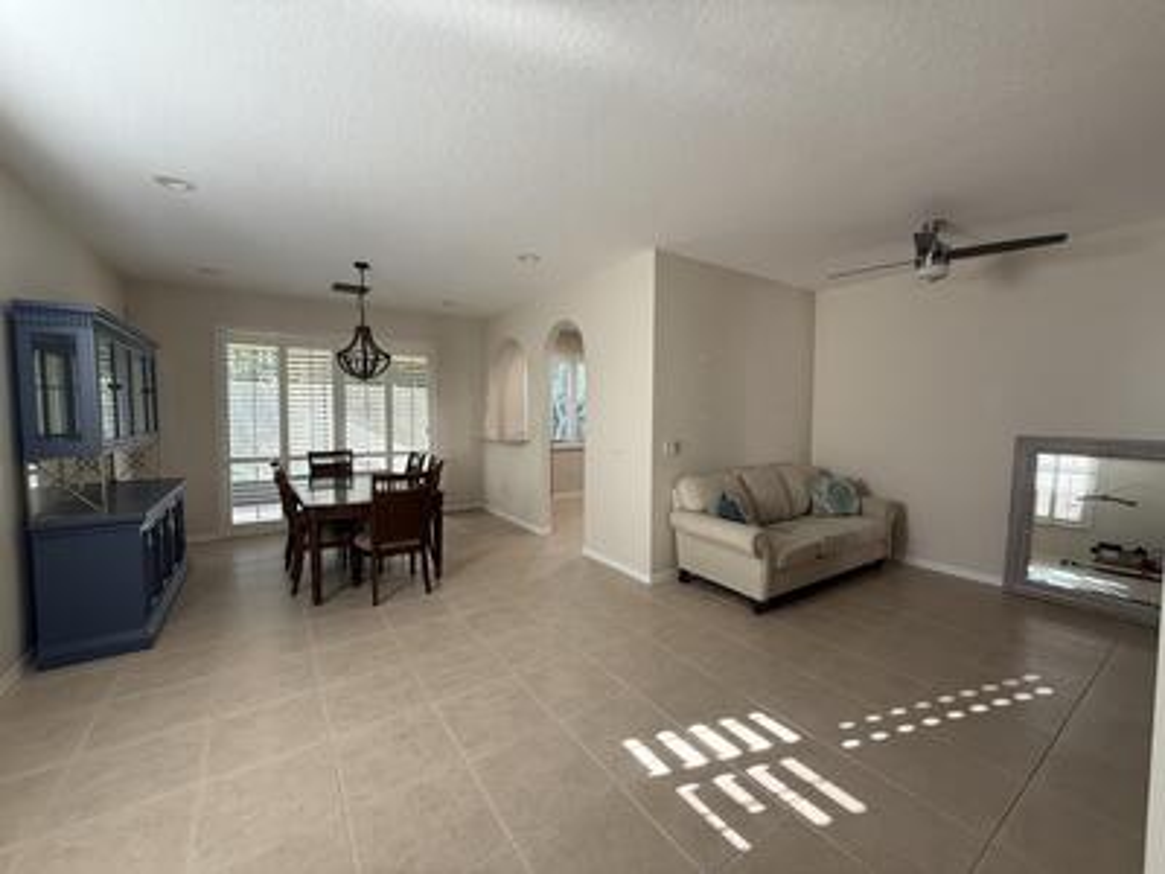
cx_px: 582
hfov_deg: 102.1
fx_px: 471
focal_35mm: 14
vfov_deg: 85.7
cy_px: 437
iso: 200
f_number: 2.2
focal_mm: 2.22
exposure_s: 1/120
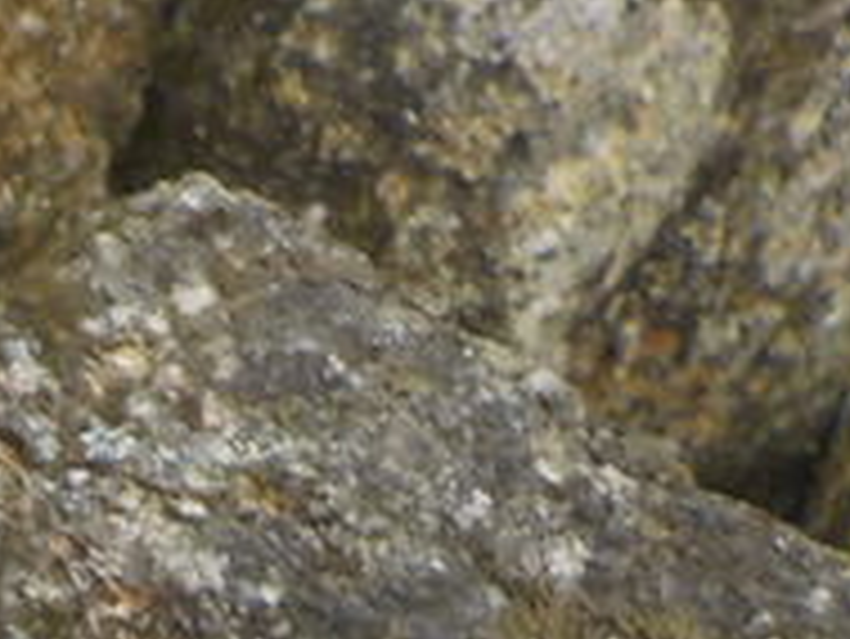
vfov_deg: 8.3
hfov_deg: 10.8
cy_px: 1683
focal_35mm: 159
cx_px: -1084
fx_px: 3907
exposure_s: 1/500
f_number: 3.3
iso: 125
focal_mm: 4.1
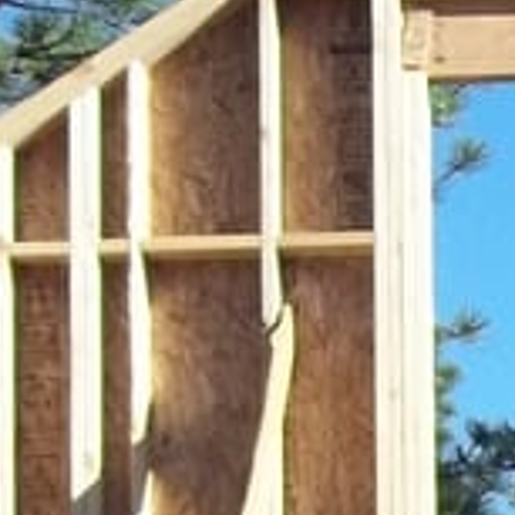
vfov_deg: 6.8
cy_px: 1118
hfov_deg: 7.0
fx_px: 4158
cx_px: 678
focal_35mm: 247
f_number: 2.9
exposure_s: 1/1000
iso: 100
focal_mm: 5.7
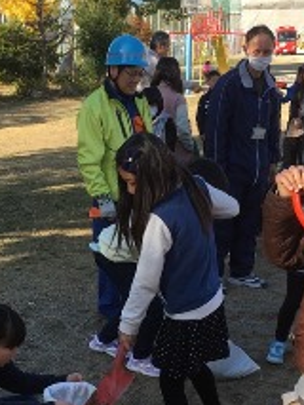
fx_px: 714
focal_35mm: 61
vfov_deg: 31.1
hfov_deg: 24.0
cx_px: 108
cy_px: 300
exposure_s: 1/487
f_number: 2.2
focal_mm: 4.15
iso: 25
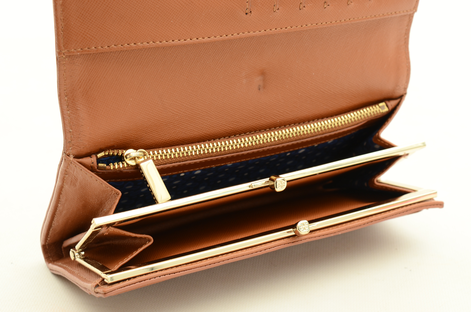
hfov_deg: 28.1
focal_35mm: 72
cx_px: 236
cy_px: 156
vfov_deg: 18.8
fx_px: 940
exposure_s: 1/60
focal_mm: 48
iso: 320
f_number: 10
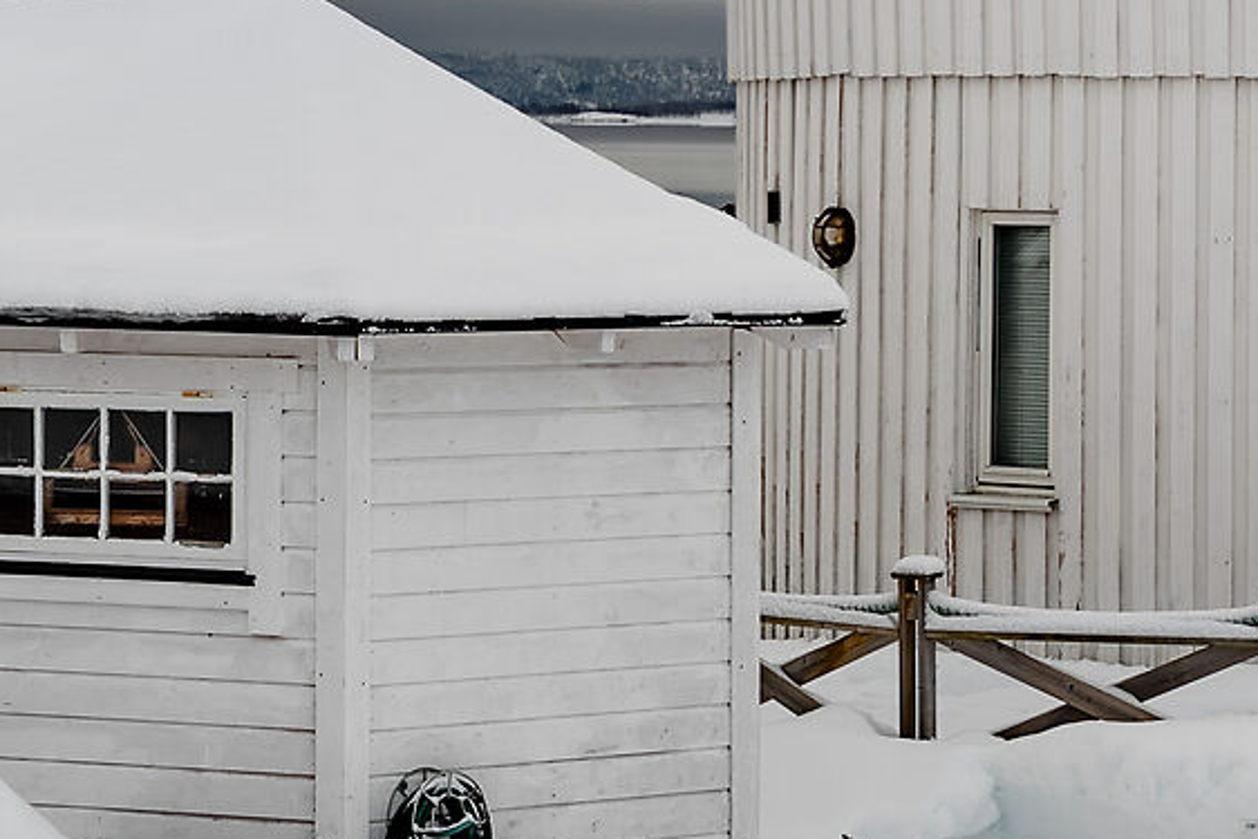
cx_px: 714
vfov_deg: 8.7
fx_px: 5522
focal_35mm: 158
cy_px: 226
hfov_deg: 13.0
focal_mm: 24
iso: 100
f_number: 9
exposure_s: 1.3
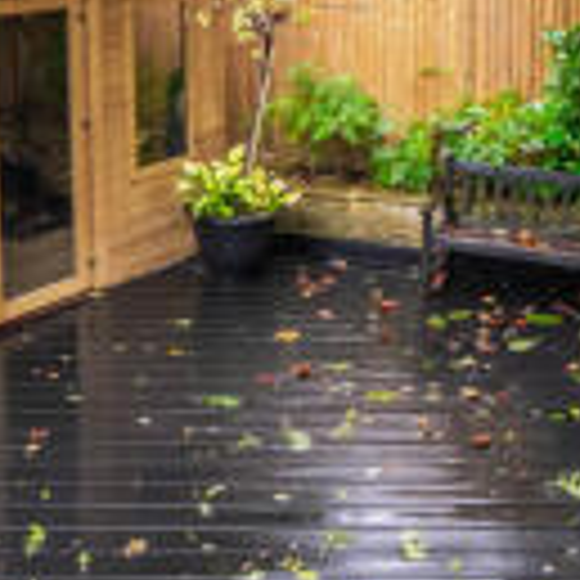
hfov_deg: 34.0
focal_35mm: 50
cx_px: 301
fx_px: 948
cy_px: 277
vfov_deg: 34.0
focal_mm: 16
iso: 1000
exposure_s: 1/125
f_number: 8
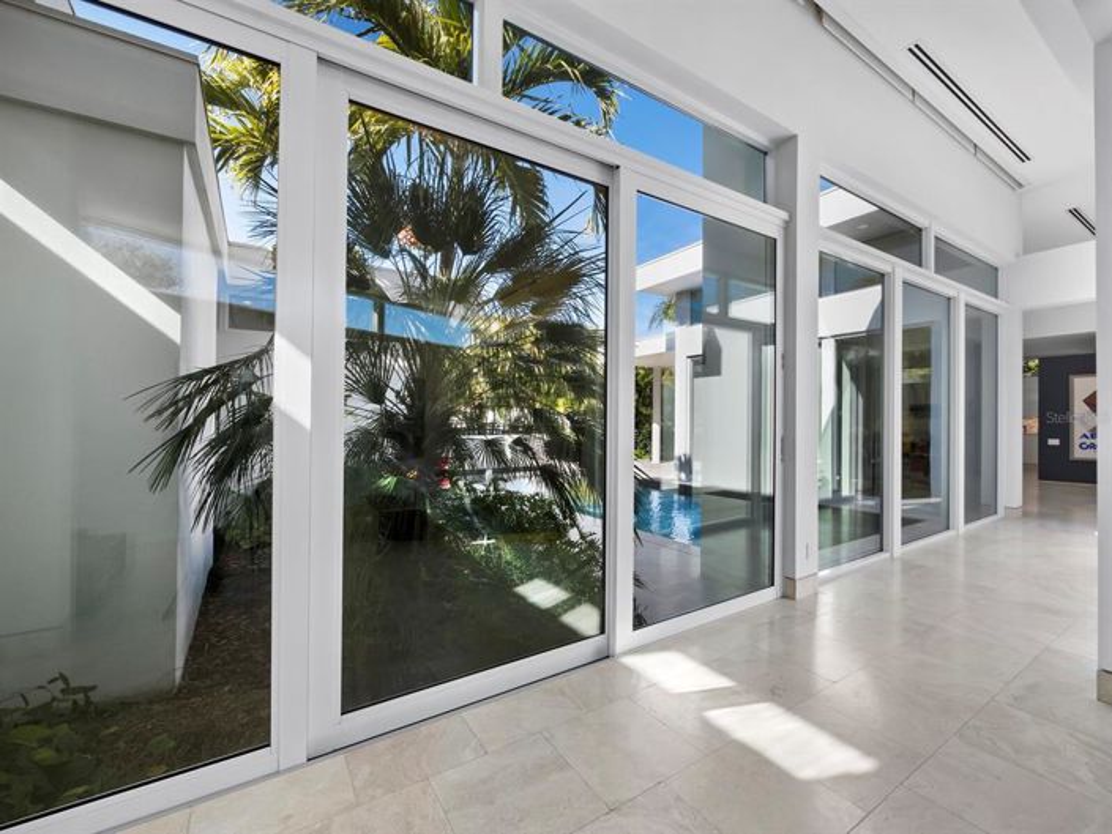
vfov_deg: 85.7
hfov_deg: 102.1
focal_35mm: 14
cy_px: 417
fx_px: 450
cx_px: 556
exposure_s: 1/20
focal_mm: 7
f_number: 11
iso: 320
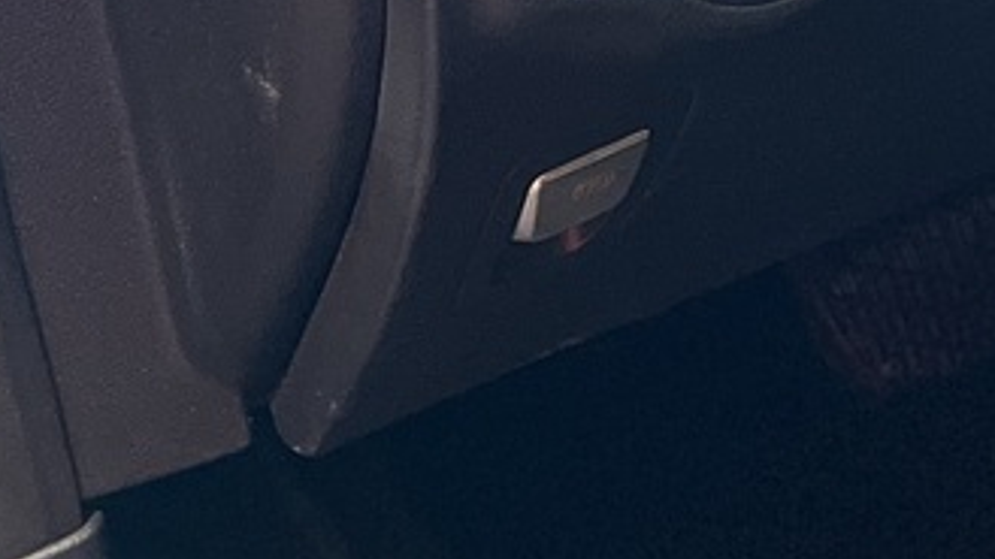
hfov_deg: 14.1
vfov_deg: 9.4
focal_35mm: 124
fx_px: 3271
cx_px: 2087
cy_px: -347
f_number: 1.6
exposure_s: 1/50
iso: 400
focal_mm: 5.1
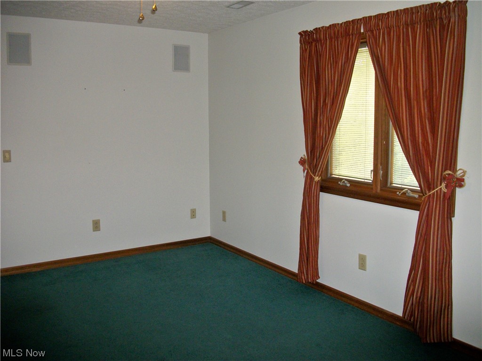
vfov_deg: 44.2
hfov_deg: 56.8
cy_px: 180
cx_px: 241
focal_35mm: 32
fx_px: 446
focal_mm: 5.7
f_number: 2.9
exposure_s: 1/125
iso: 160
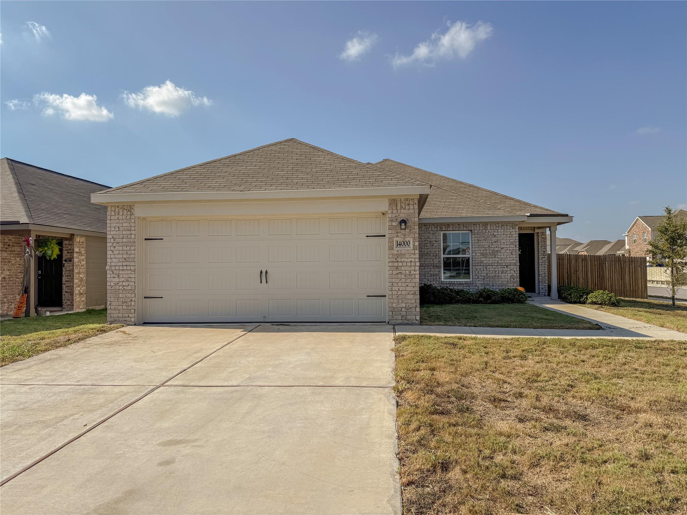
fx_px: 476
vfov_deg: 56.8
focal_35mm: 24
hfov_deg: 71.6
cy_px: 258
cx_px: 344
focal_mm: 6.76
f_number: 1.8
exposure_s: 1/6700
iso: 80
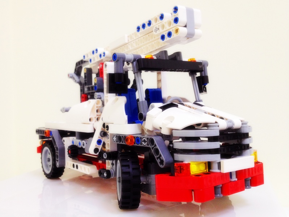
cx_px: 144
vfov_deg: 40.7
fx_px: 292
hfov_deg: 52.6
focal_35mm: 35
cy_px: 108
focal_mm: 4.28
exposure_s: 1/20
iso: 100
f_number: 2.4
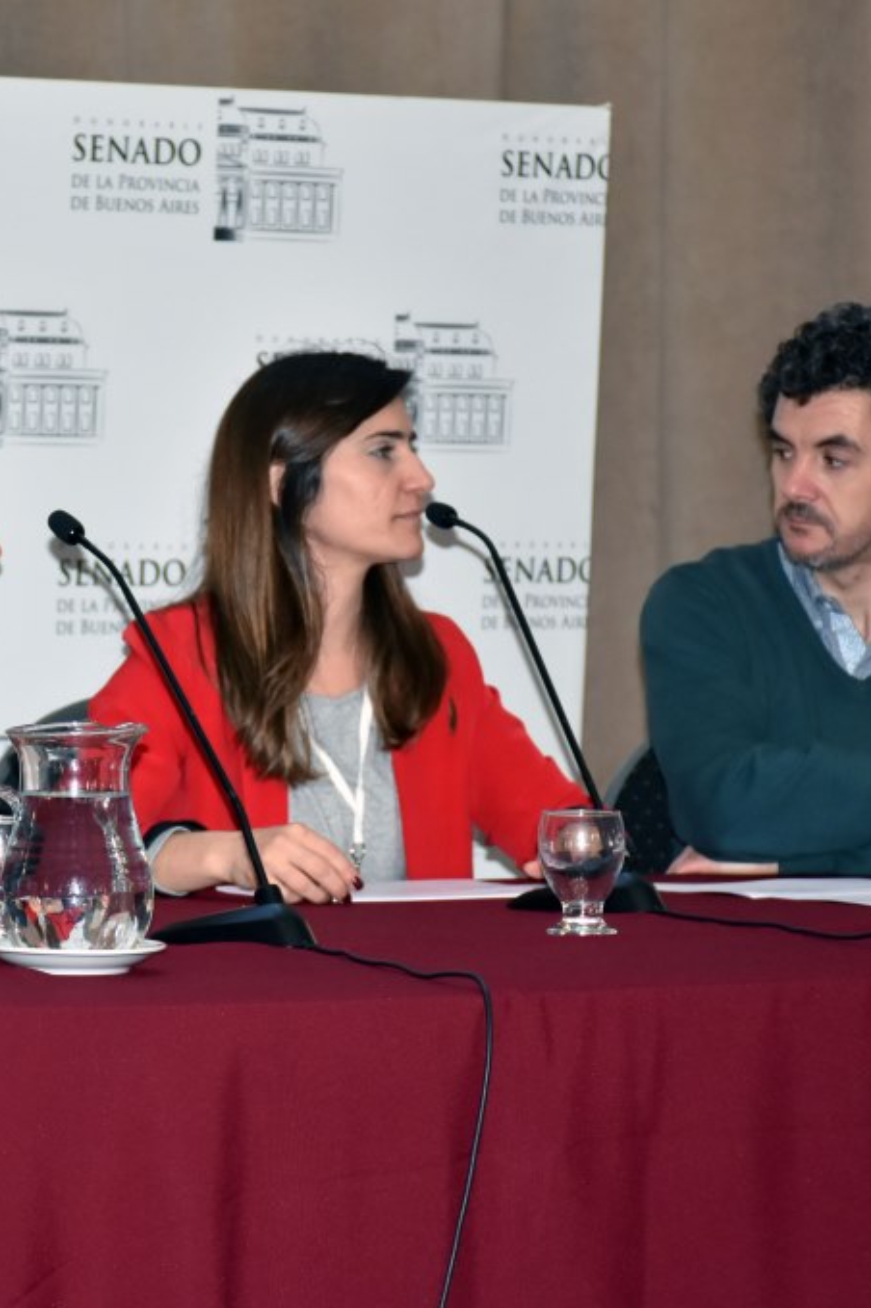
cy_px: 656
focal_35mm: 170
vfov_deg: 12.1
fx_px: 6166
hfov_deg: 8.1
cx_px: 206
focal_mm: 75
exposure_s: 1/60
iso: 800
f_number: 5
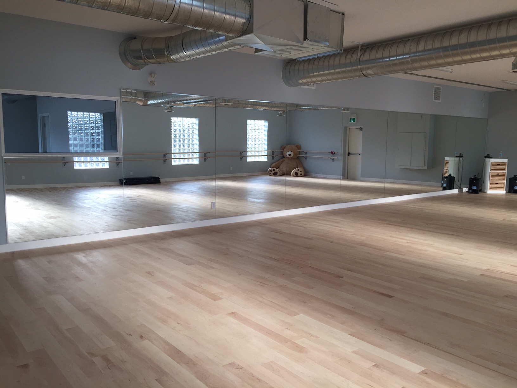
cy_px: 194
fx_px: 433
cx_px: 258
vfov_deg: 48.2
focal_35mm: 29
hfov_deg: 61.7
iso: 32
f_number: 2.2
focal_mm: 4.15
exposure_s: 1/60
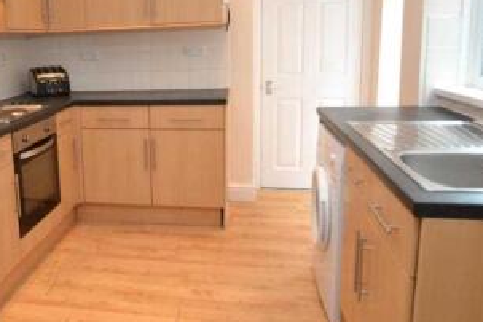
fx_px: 443
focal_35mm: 33
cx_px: 134
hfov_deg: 55.1
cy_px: 108
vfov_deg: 39.5
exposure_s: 1/60
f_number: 3.8
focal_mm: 14
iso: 560
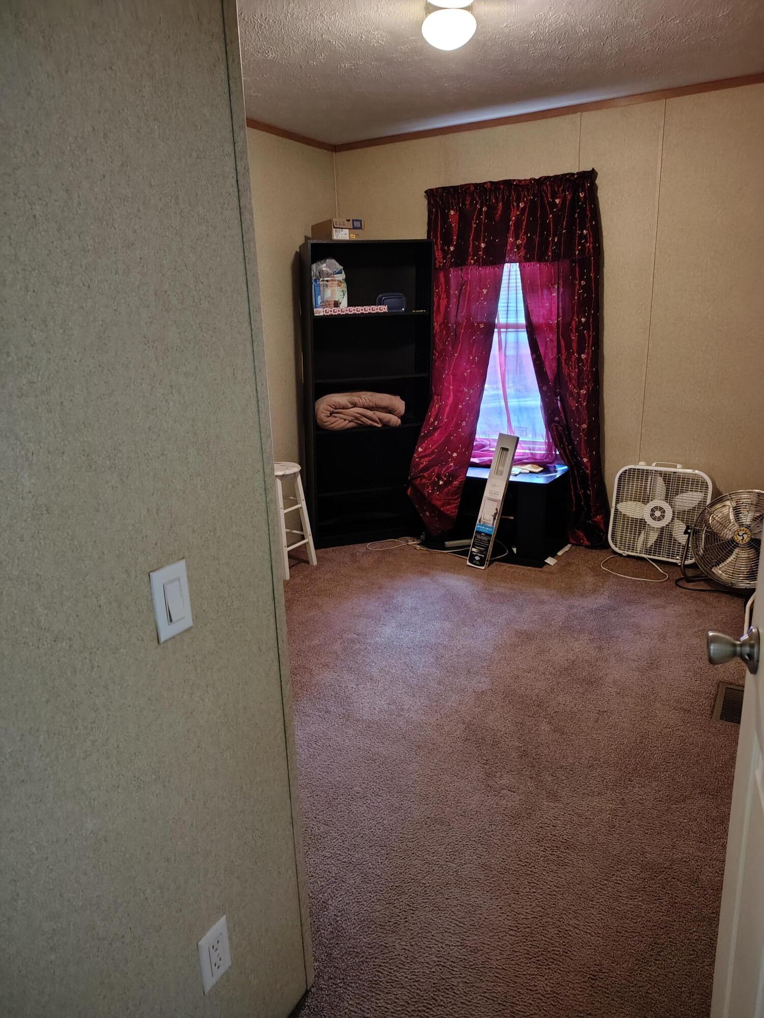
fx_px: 706
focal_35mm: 24
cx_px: 382
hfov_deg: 56.8
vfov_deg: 71.6
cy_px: 509
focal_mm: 5.56
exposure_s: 1/24
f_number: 1.8
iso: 3169
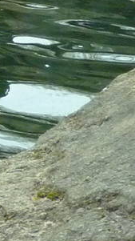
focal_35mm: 145
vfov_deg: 13.8
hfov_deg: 6.2
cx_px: -478
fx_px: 924
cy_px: -139
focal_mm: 4.1
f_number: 3.3
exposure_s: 1/400
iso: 400
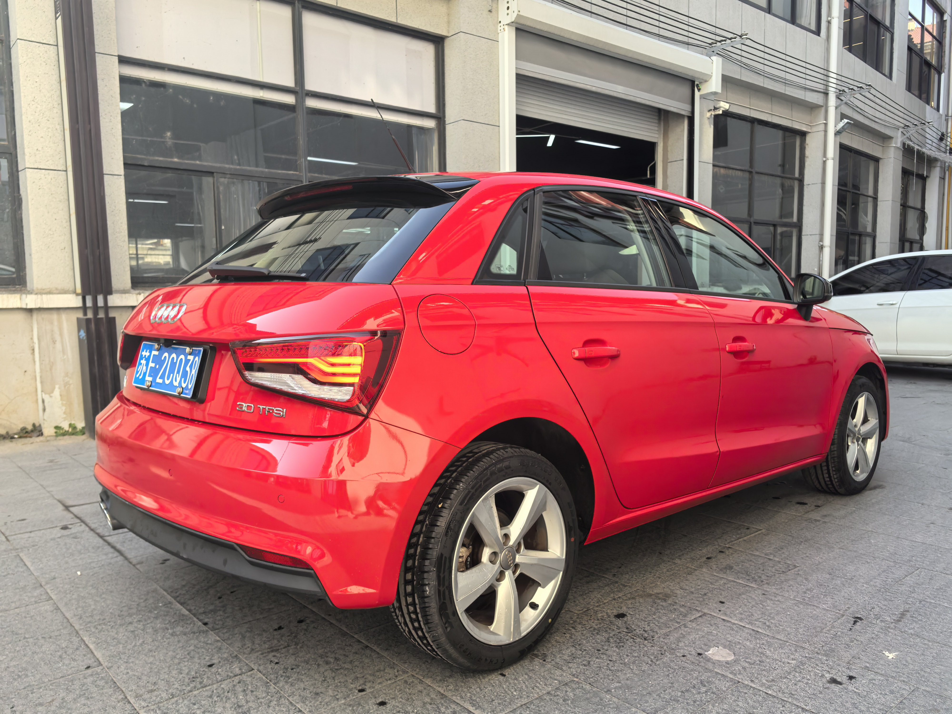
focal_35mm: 27
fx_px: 743
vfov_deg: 51.4
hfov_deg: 65.3
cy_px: 357
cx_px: 476
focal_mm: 6.35
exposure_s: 1/624
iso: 50
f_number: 2
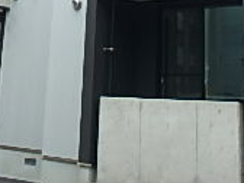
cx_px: 144
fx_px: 564
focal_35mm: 80
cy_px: -118
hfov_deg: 24.4
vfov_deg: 16.3
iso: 125
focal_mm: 3.7
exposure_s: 1/200
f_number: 3.5
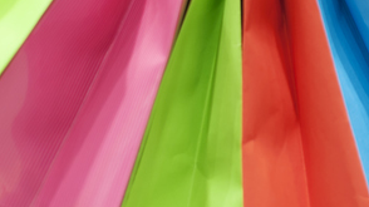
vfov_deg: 9.2
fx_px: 1262
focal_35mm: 129
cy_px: -66
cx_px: 430
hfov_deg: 16.1
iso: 160
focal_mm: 50
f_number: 2.2
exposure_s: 1/60
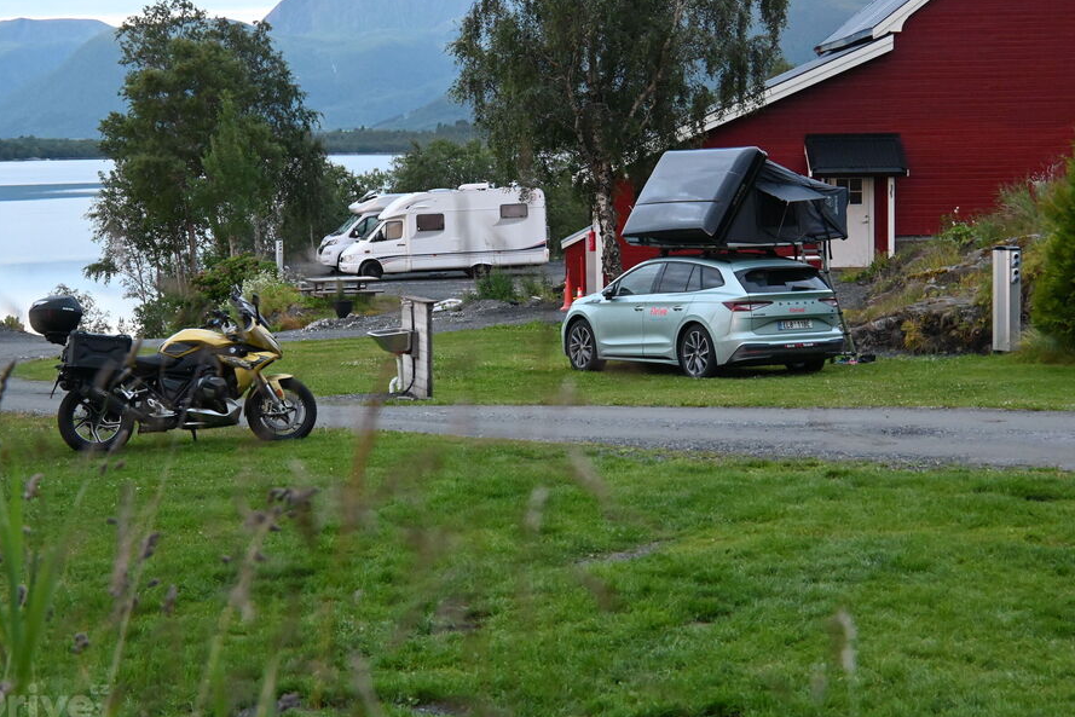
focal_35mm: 81
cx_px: 533
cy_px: 351
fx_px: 2419
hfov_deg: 25.1
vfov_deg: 16.9
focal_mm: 50
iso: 4000
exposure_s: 1/60
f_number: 6.3
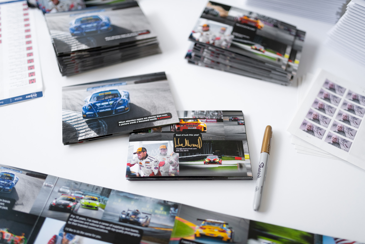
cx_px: 182
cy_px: 122
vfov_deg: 37.8
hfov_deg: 54.4
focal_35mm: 35
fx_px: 355
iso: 800
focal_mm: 35
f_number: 1.4
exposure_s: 1/125
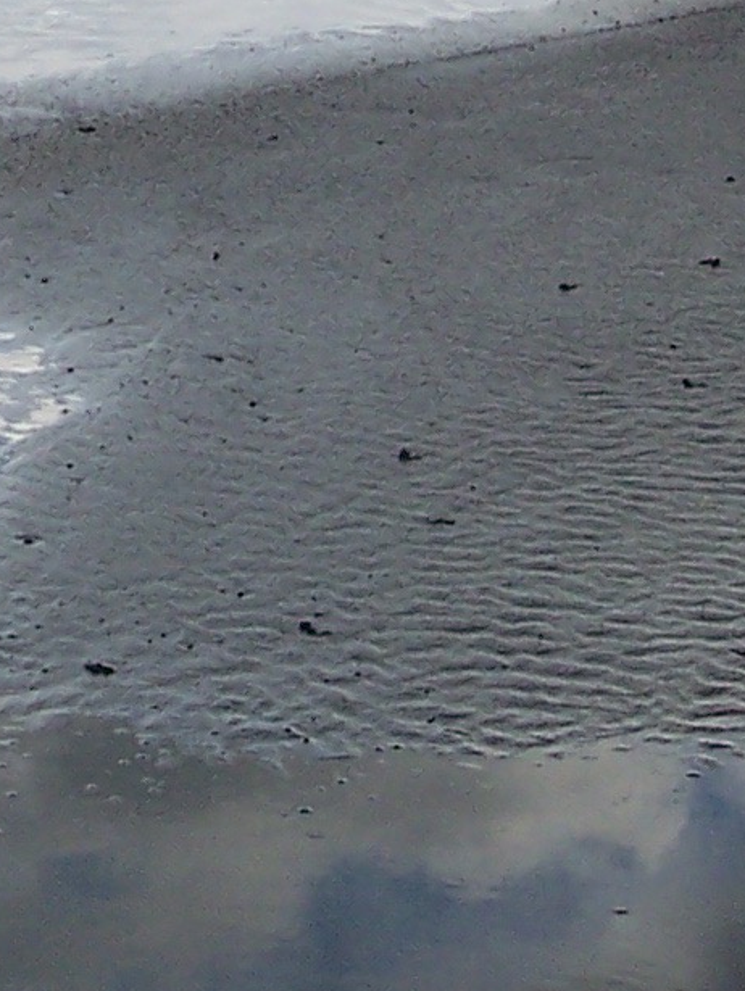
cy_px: -132
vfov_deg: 10.8
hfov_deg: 8.1
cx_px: -252
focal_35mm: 181
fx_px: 5189
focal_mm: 8
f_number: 4
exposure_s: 1/750
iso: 100
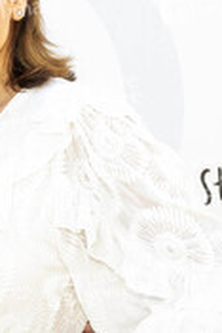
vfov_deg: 18.4
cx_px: -147
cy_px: 51
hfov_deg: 11.7
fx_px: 1019
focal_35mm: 110
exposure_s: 1/200
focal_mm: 43
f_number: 5.6
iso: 400
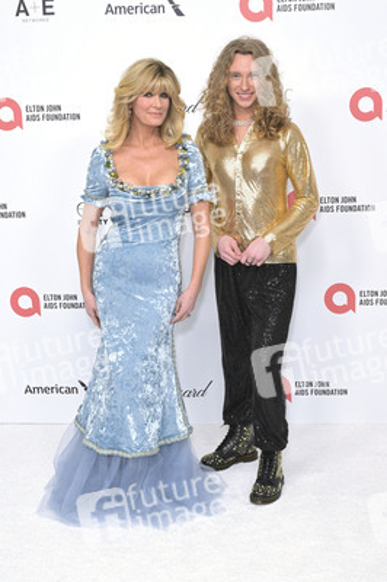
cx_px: 194
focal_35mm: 49
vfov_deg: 40.4
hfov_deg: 27.5
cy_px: 291
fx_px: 791
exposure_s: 1/250
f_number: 5.6
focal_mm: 49
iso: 2000
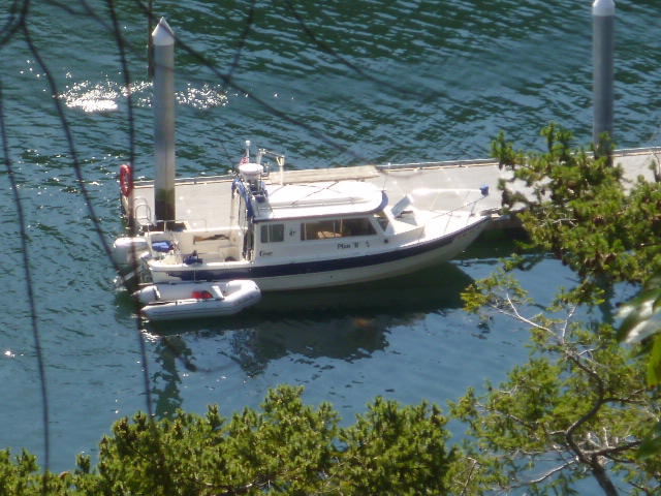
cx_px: 330
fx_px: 6321
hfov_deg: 6.0
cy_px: 248
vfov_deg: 4.5
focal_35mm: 331
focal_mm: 22.8
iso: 80
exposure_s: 1/125
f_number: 5.9
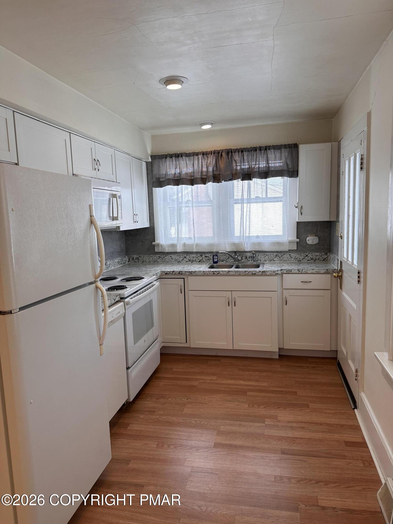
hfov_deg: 56.8
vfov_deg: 71.6
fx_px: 363
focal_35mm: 24
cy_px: 262
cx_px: 196
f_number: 1.78
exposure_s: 1/172
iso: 80
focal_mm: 6.86
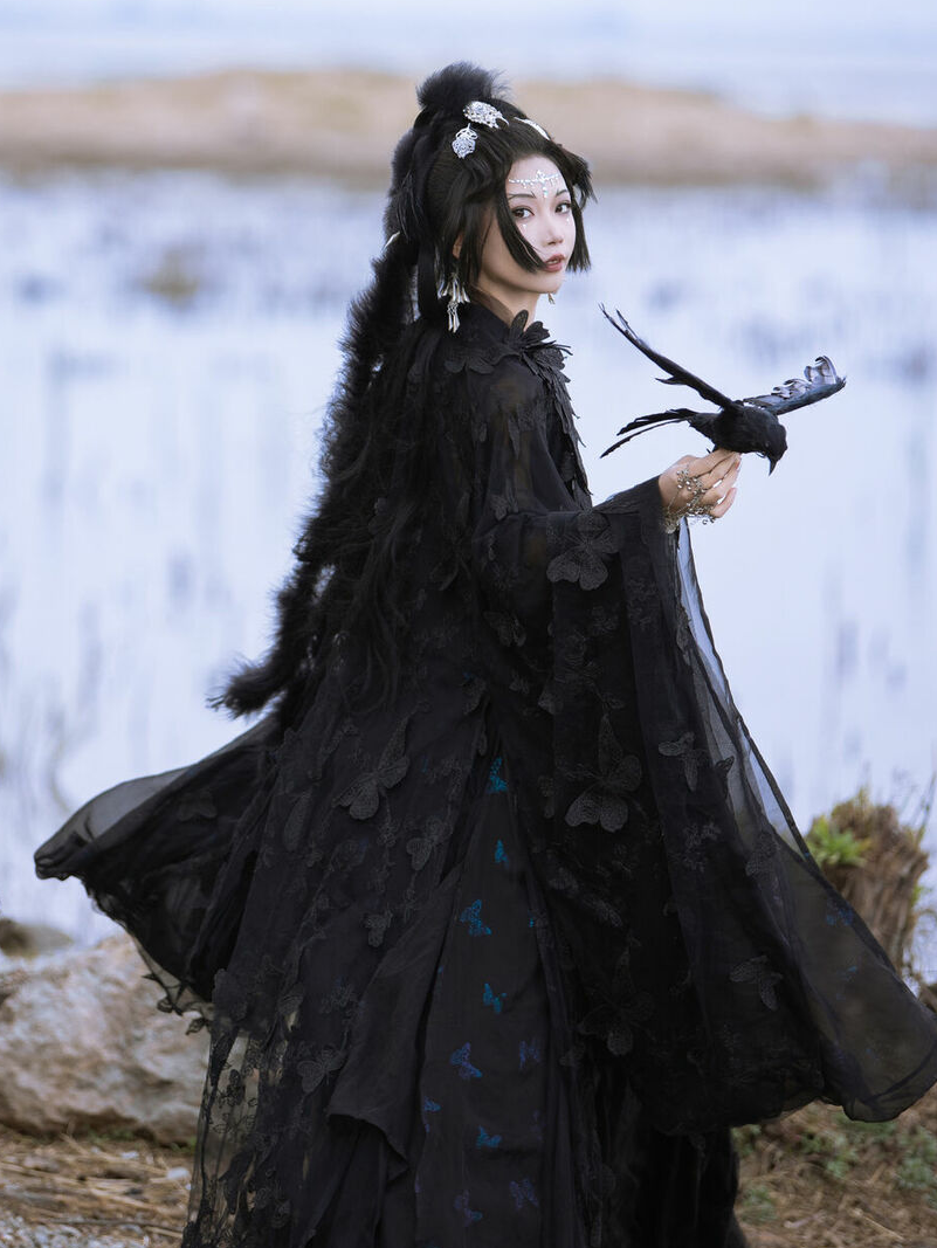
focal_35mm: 227
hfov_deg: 6.5
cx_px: 356
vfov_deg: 8.7
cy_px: 408
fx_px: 8188
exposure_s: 1/500
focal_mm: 160
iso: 125
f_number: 2.8
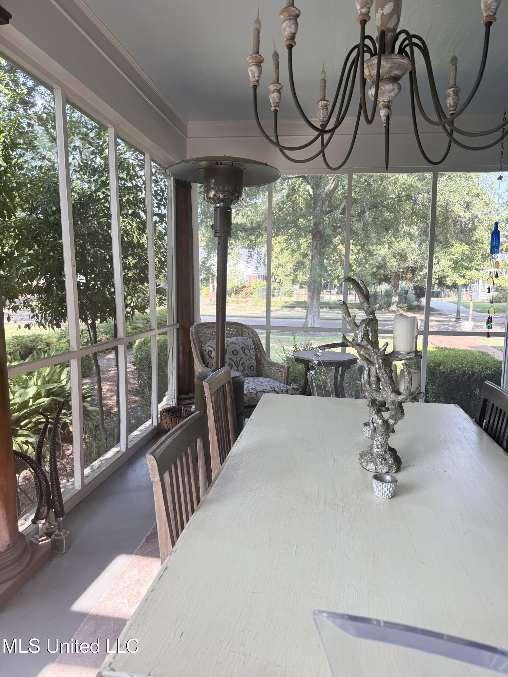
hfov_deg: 56.8
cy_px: 338
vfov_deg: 71.6
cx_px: 254
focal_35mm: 24
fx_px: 470
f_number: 1.78
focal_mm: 6.76
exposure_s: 1/351
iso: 100
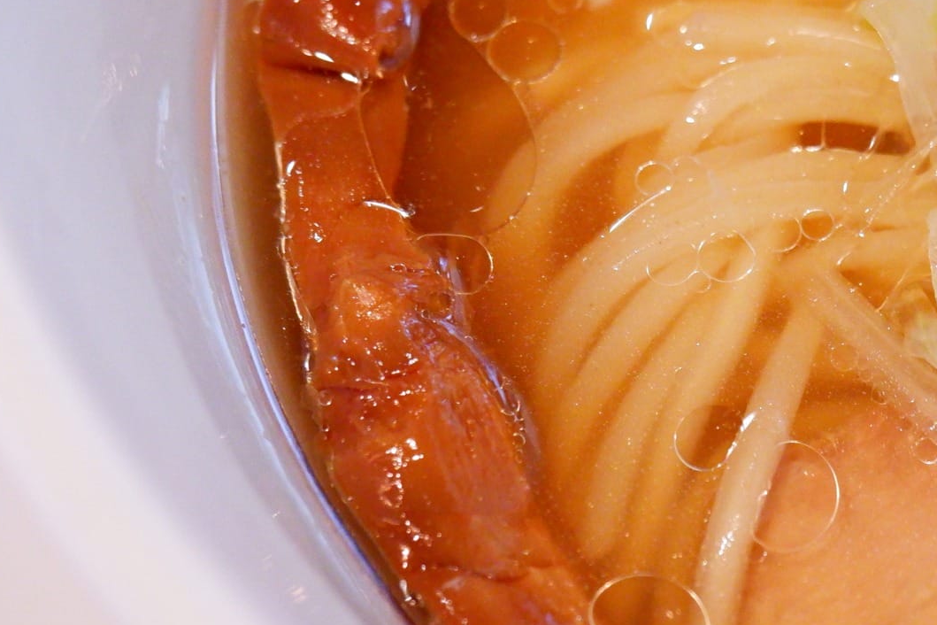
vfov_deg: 15.6
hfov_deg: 23.0
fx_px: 2264
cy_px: 153
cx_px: 753
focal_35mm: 87
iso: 3200
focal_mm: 24.2
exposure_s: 1/50
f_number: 4.4
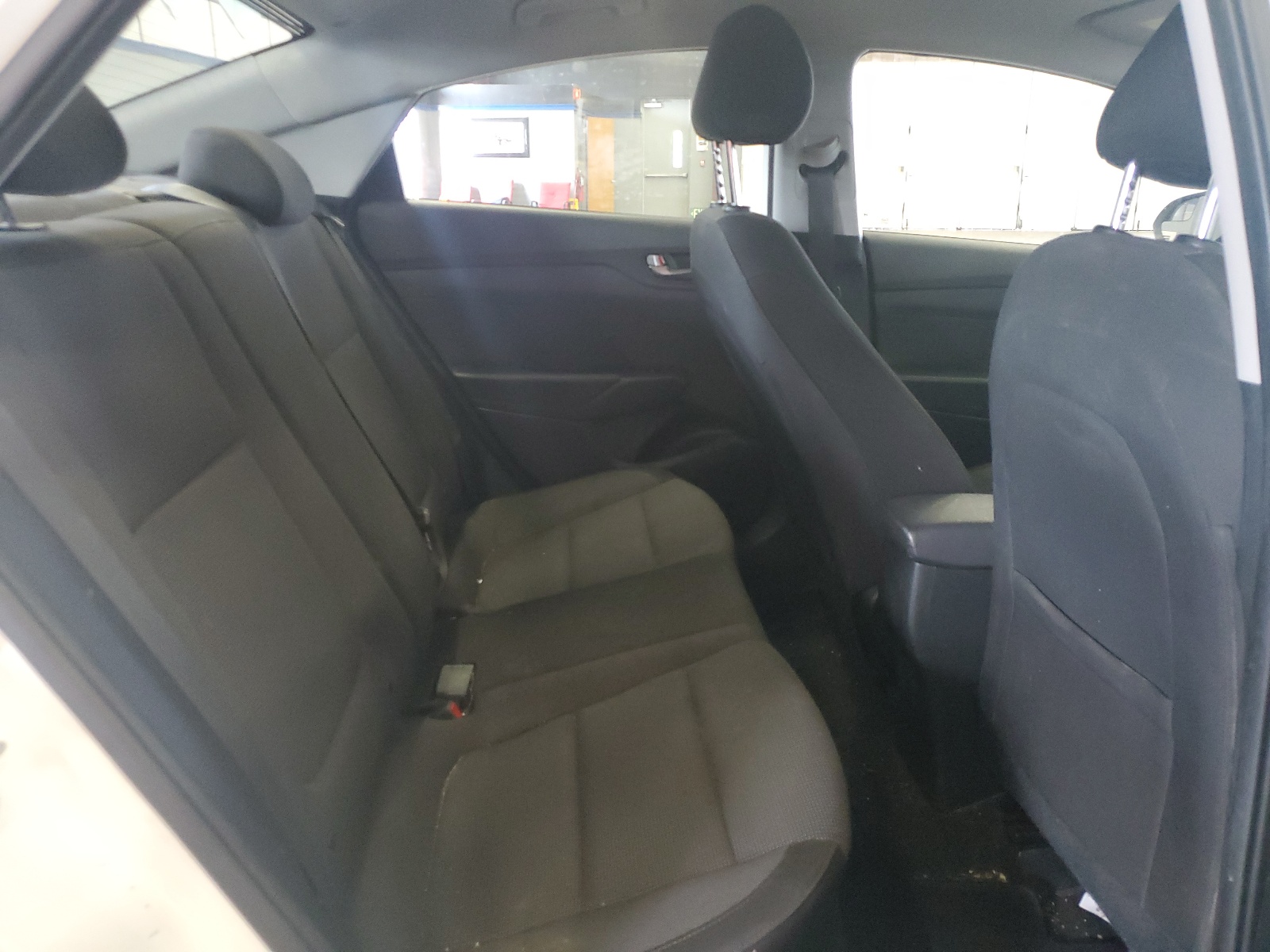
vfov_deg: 53.1
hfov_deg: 67.3
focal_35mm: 26
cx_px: 635
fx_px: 954
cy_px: 476
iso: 373
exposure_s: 1/40
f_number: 1.5
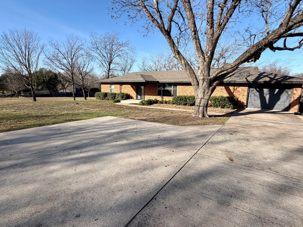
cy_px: 109
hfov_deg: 91.0
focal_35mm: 17
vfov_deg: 74.7
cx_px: 150
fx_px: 149
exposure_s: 1/770
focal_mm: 2.22
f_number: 2.2
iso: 25
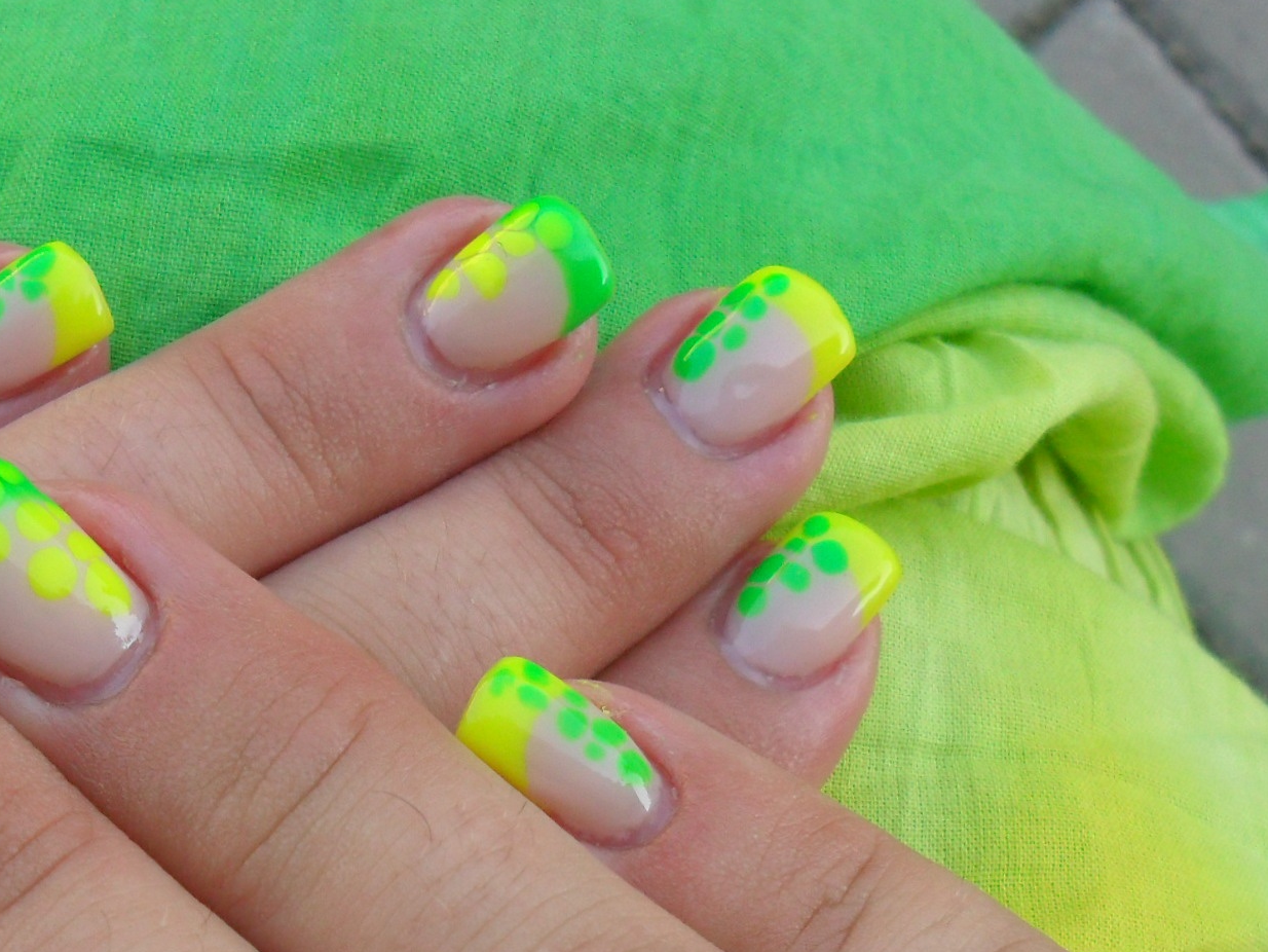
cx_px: 402
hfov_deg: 34.0
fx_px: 2052
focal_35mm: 56
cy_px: 913
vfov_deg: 25.1
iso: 100
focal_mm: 4.9
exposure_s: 1/180
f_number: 3.5
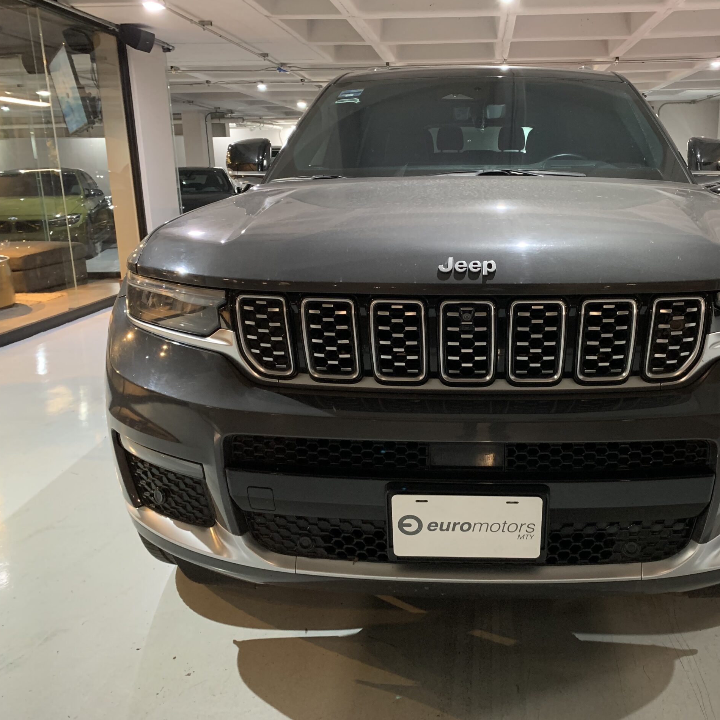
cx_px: 462
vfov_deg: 52.5
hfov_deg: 51.8
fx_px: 729
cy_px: 362
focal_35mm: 31
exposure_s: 1/30
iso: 400
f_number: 1.8
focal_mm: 4.25
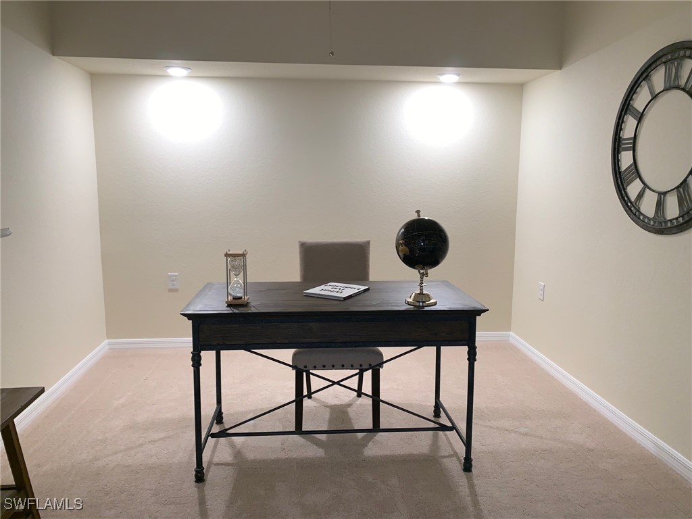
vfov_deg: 53.1
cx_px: 346
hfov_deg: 67.3
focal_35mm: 26
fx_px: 520
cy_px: 260
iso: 40
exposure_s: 1/19
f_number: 1.8
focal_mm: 4.25
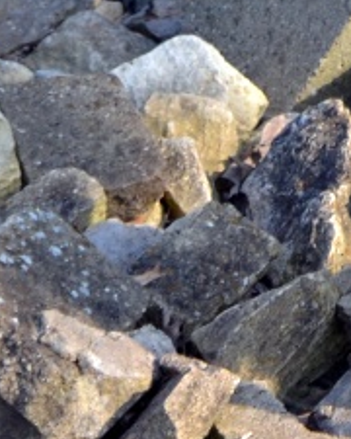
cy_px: -487
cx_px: 1191
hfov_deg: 0.6
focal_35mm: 2592
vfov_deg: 0.7
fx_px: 33658
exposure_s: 1/400
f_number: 5.6
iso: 320
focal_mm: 260
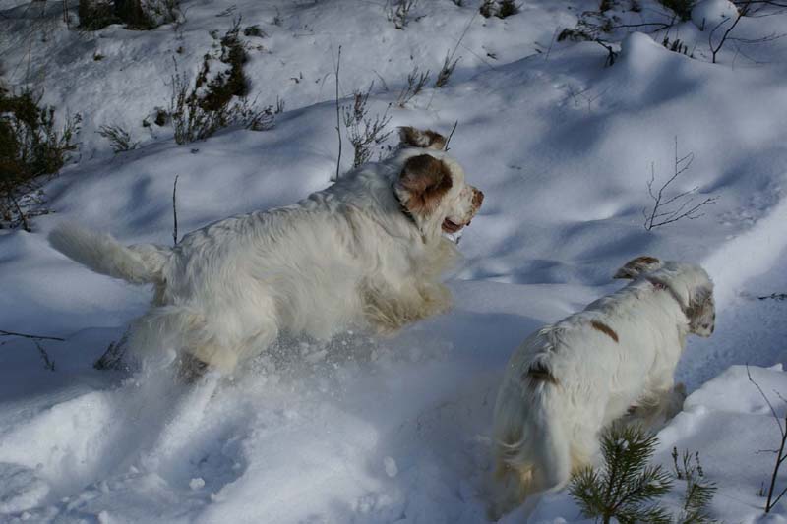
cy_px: 262
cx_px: 394
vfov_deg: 20.2
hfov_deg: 29.9
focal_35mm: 68
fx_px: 1475
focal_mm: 45
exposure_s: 1/320
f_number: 9
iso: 100
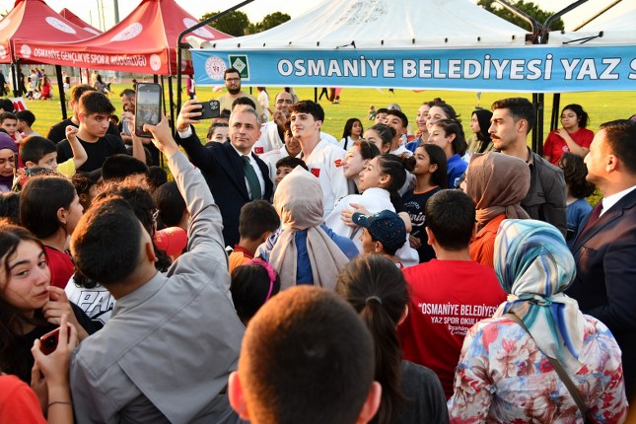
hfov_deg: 54.4
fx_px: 618
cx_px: 318
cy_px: 212
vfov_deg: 37.9
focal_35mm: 35
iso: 1000
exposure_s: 1/320
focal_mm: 35
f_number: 5
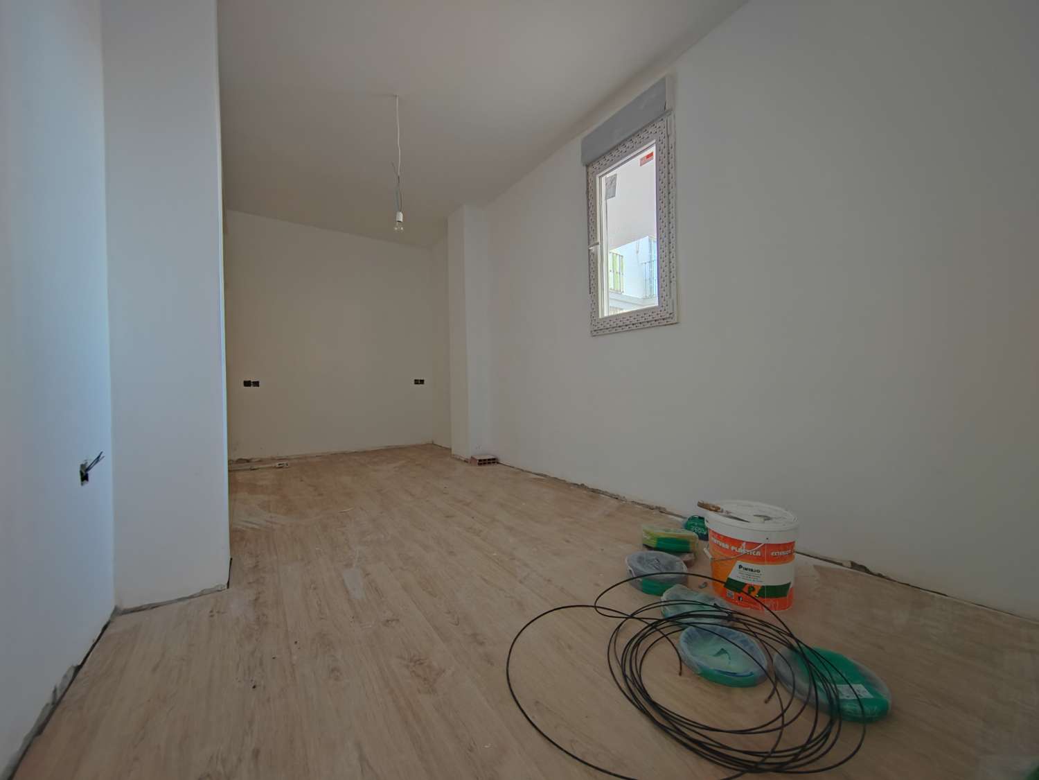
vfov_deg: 89.9
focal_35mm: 13
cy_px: 390
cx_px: 520
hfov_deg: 106.2
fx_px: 390
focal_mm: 2.16
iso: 800
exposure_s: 1/33
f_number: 2.2
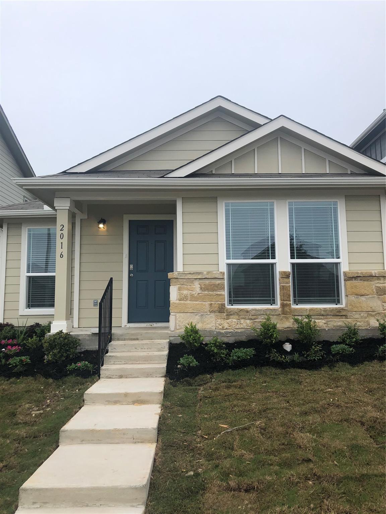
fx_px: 416
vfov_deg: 63.4
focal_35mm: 28
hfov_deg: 49.7
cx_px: 193
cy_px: 257
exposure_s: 1/906
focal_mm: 3.99
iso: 20
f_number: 1.8
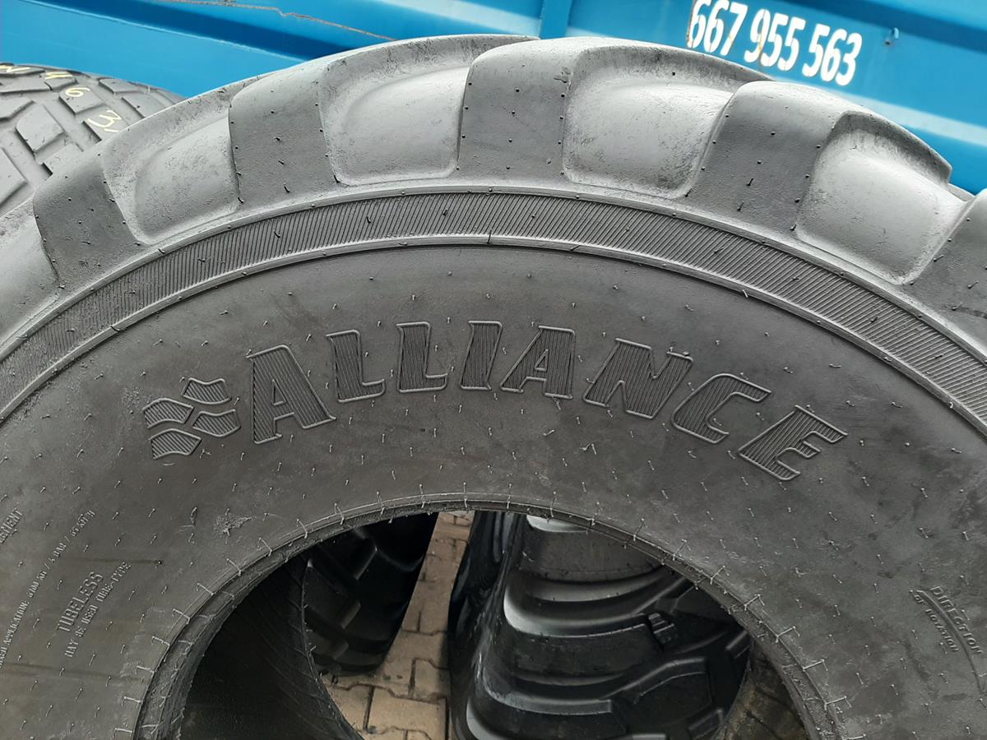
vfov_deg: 53.1
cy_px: 370
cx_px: 494
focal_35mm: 26
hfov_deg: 67.3
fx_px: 741
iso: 50
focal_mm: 3.93
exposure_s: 1/50
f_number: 1.7
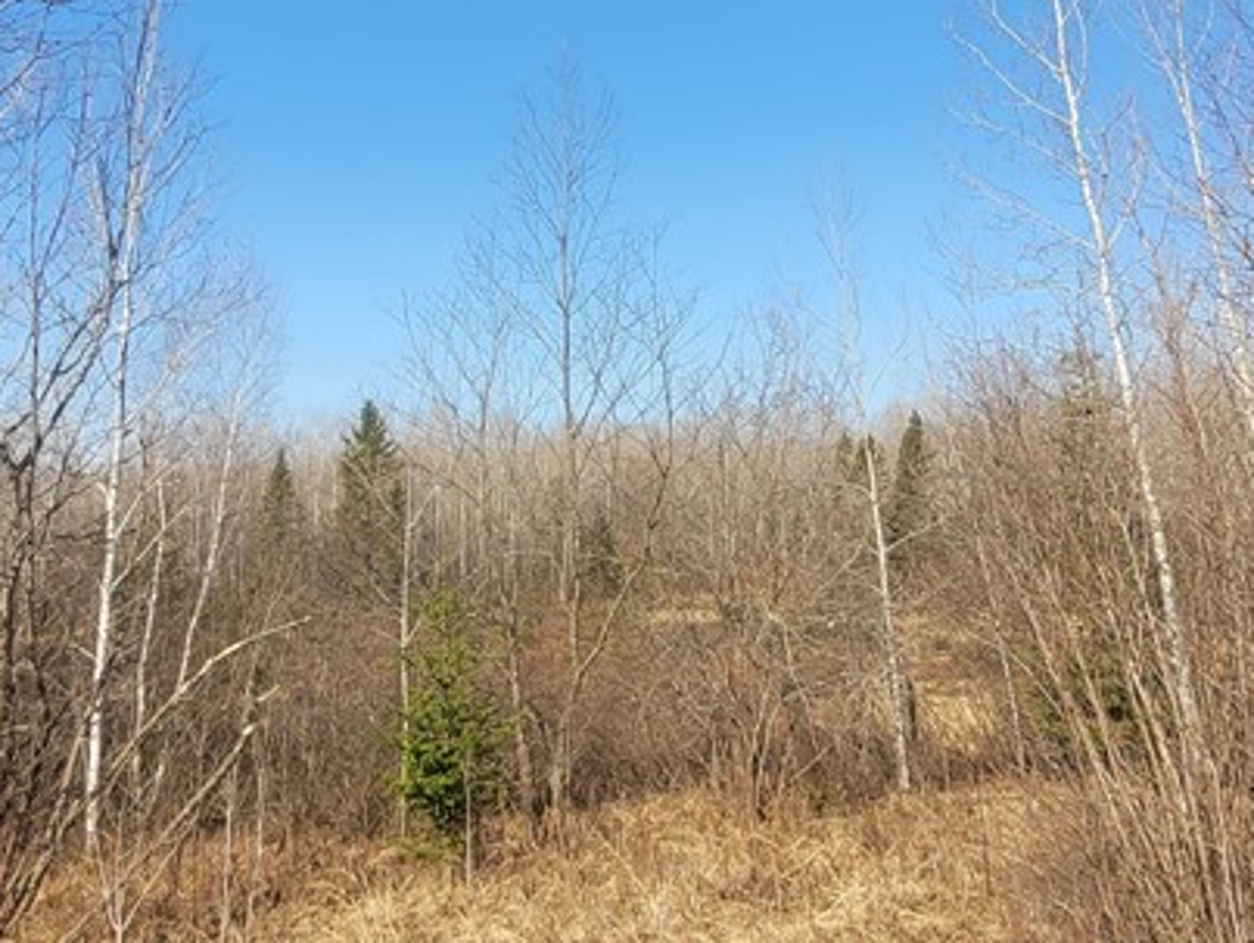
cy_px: 237
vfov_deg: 41.7
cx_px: 616
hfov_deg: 55.3
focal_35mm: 33
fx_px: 1197
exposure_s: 1/1047
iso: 40
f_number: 2.2
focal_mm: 1.74
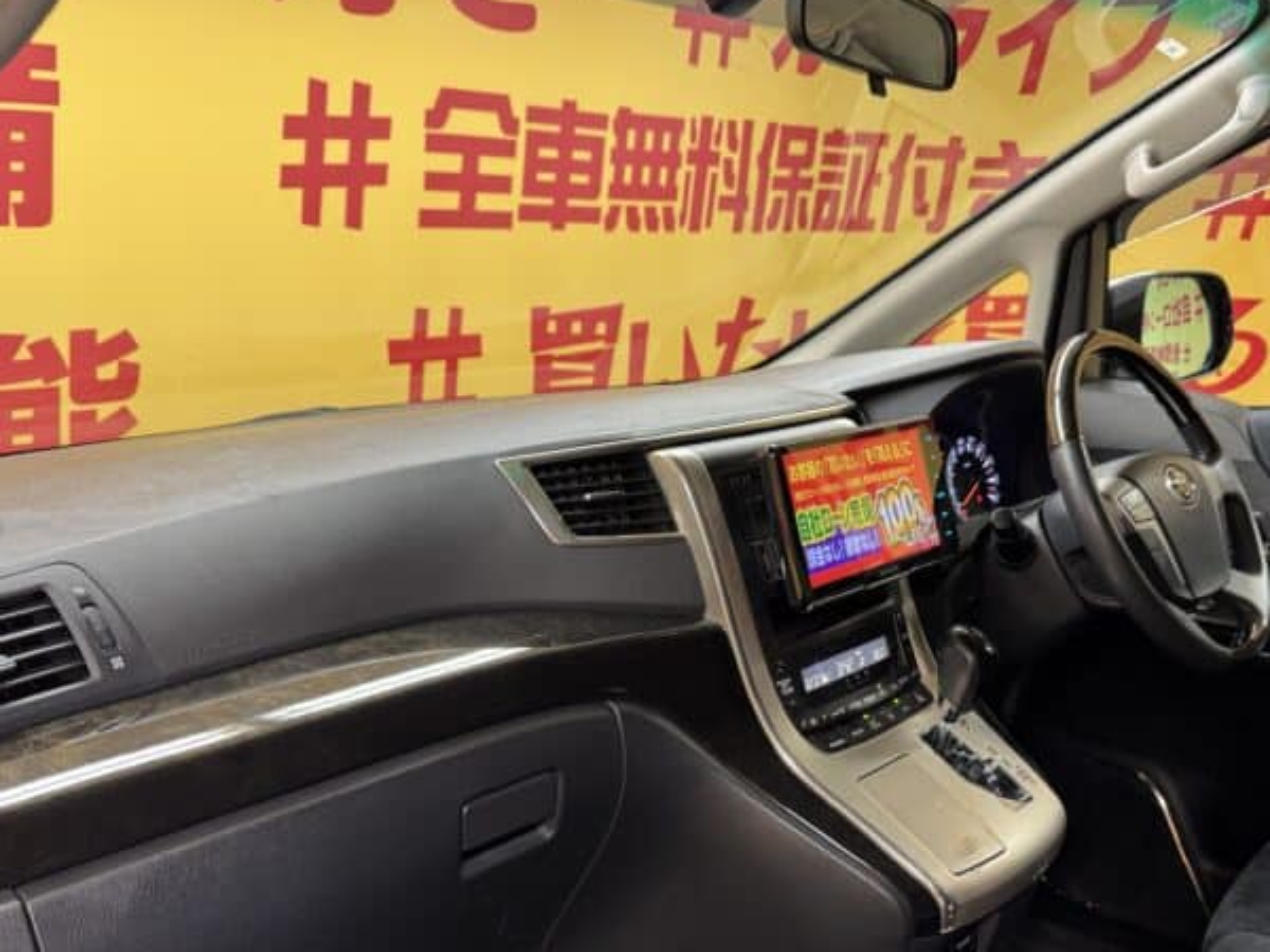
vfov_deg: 43.6
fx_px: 1174
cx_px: 694
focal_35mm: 32
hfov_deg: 56.7
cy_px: 622
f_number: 1.78
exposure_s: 1/50
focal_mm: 6.76
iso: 160
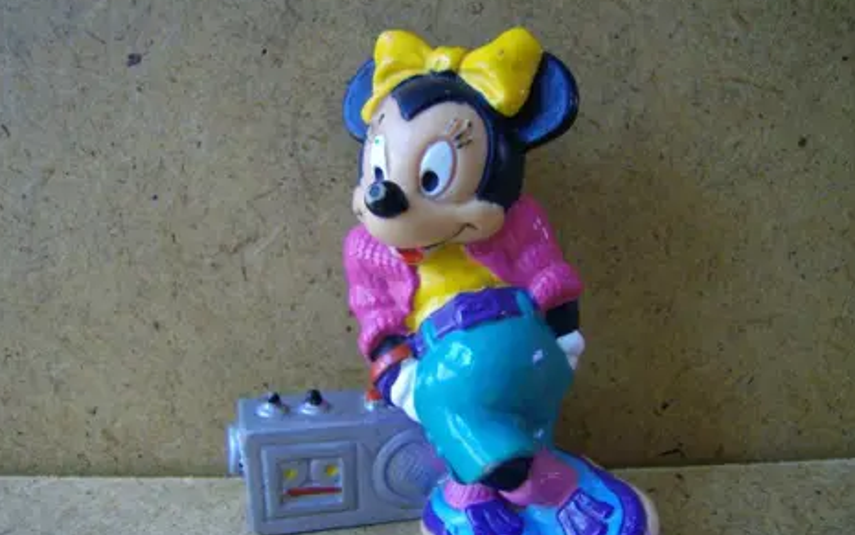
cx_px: 424
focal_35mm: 39
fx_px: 909
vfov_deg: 32.8
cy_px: 303
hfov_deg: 50.4
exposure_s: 1/64
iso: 177
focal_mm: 6
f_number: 2.8
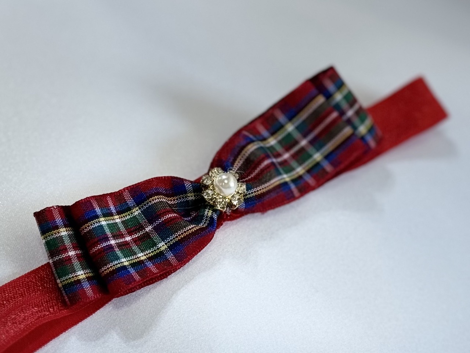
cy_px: 176
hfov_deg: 39.7
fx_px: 652
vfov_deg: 30.3
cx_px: 235
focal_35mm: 48
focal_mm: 6.76
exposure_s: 1/522
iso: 64
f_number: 1.78
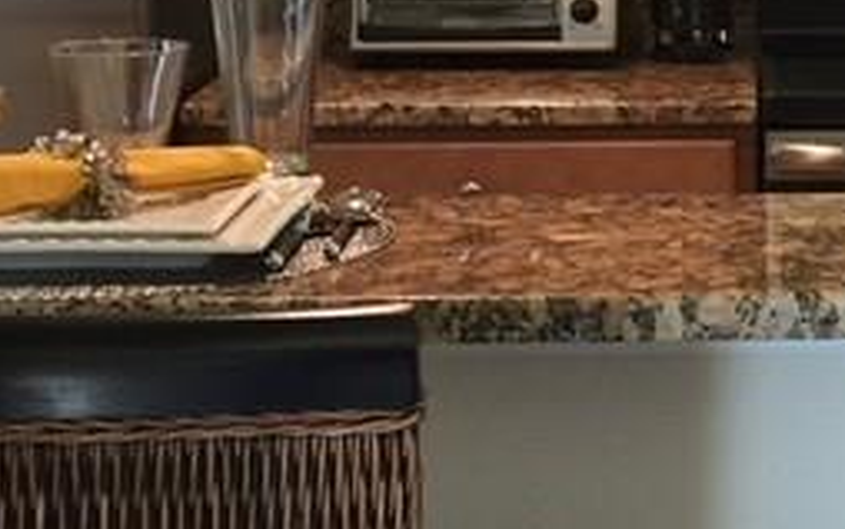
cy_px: 83
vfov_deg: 10.5
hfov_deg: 16.3
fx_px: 2857
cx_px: 948
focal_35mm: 124
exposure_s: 1/15
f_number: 2.2
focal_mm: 4.15
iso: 40
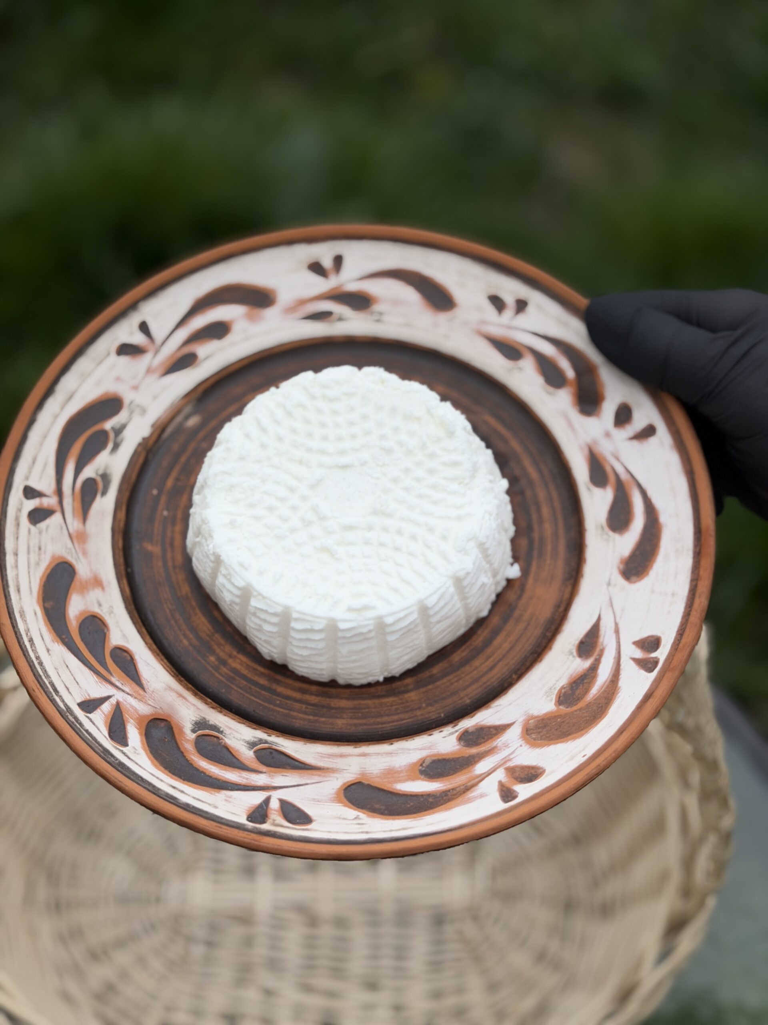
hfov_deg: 30.3
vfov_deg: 39.7
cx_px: 384
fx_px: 1420
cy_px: 512
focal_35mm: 48
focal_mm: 6.76
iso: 64
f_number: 1.78
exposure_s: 1/1678
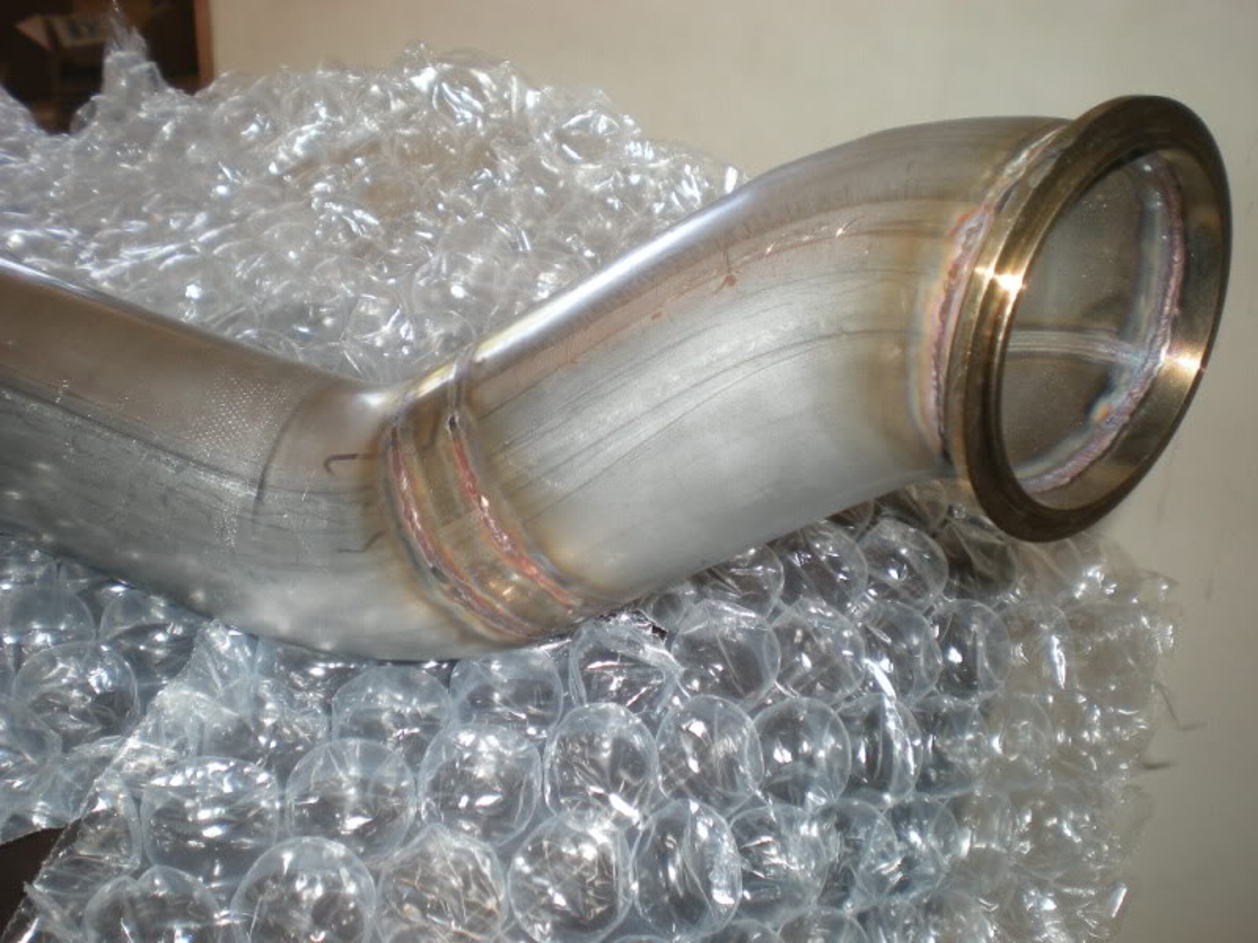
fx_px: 1381
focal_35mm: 38
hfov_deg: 49.0
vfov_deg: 37.7
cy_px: 472
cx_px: 629
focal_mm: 6.3
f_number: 3.1
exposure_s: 1/30
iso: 64
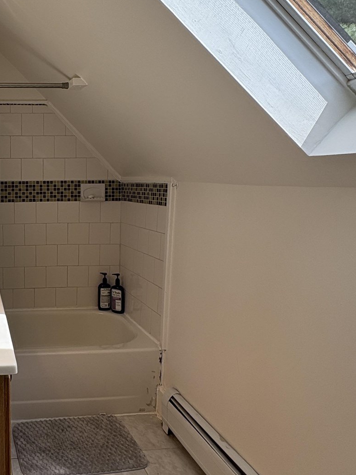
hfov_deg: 40.0
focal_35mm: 31
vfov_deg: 58.2
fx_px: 425
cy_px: 212
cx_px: 1
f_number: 2.2
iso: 64
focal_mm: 2.22
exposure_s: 1/215
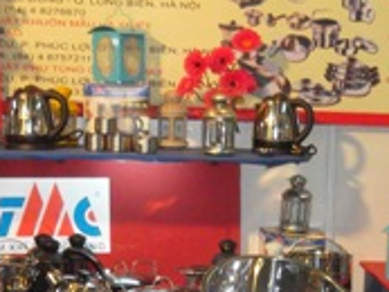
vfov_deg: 14.5
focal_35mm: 100
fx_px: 1125
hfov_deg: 19.5
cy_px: 299
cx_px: 272
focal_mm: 4.9
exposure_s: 1/45
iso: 240
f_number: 3.5
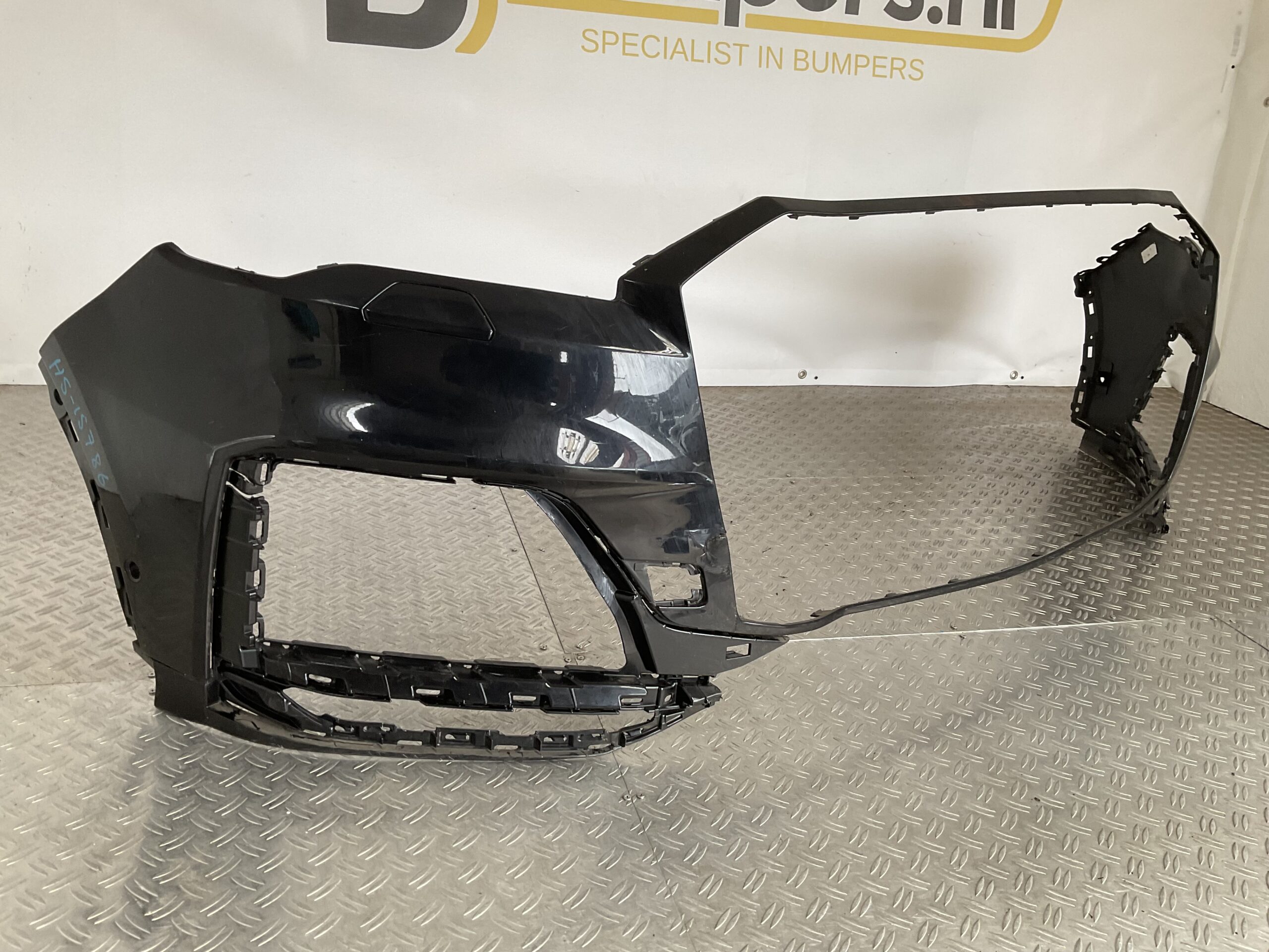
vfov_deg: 48.2
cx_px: 634
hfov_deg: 61.7
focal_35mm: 29
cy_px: 476
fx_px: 1063
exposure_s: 1/50
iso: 50
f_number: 1.8
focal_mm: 3
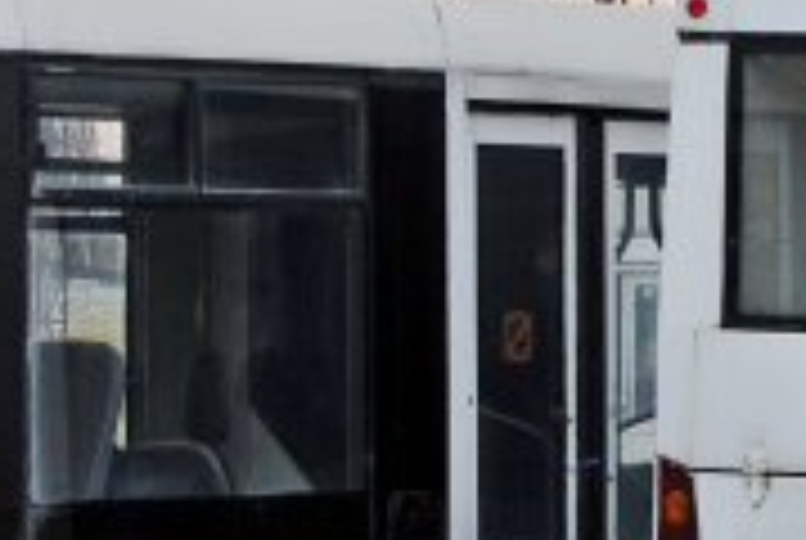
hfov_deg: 6.4
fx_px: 7199
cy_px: -79
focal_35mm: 321
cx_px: 874
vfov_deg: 4.3
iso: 100
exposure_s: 1/160
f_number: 6.3
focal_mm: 32
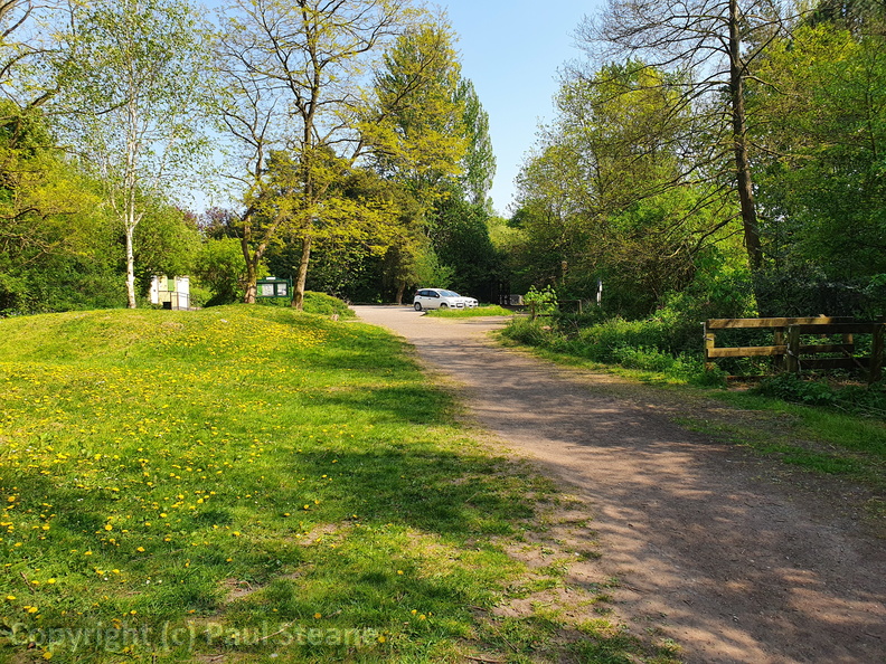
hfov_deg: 67.3
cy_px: 332
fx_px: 665
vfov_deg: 53.1
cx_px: 443
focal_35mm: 26
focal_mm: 4.32
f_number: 2.4
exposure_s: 1/672
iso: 50
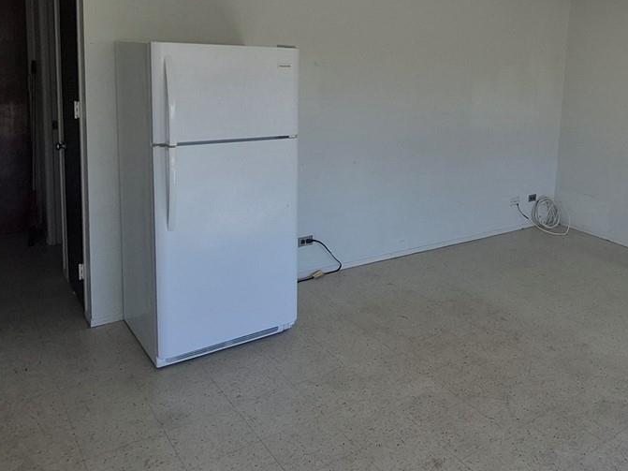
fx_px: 562
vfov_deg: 44.6
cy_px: 149
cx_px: 442
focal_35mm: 31
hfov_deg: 56.5
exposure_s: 1/518
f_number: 2.2
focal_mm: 1.74
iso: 50
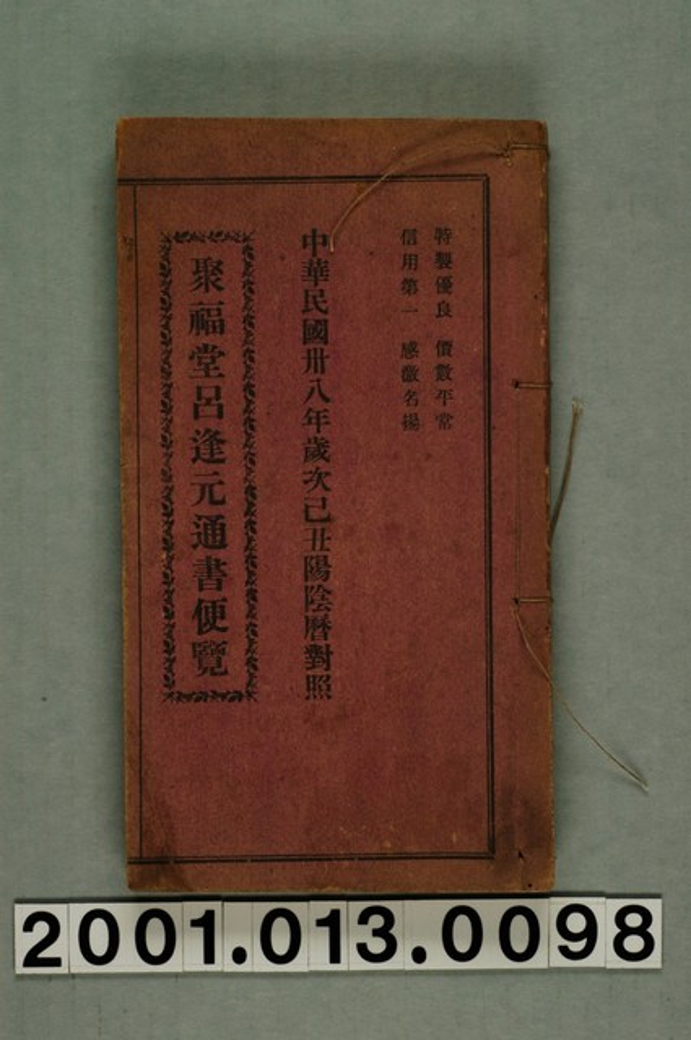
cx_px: 346
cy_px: 520
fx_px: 2165
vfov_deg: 27.0
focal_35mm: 75
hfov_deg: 18.1
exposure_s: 1/60
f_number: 8
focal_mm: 50
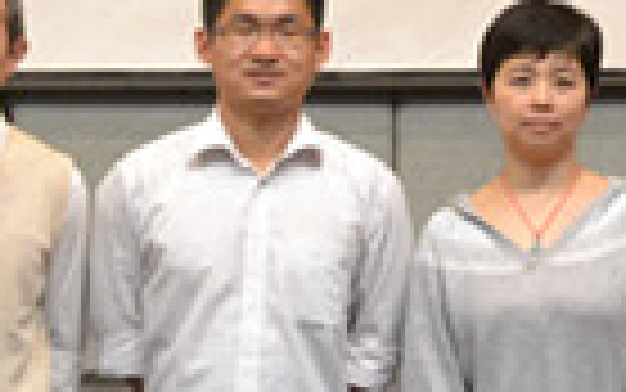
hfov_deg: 9.6
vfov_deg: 6.1
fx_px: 3687
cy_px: 347
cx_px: 23
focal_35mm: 216
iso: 3200
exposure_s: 1/20
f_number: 4.5
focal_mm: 28
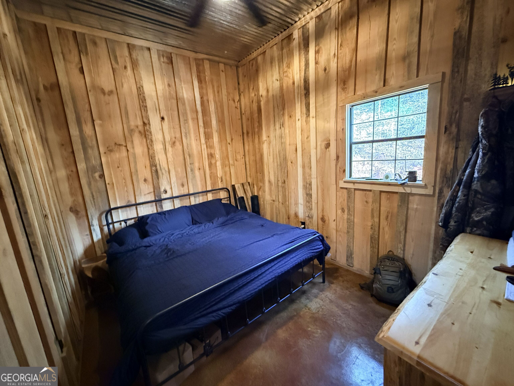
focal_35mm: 14
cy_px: 193
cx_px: 257
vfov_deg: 85.7
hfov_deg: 102.1
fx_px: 208
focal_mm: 2.22
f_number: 2.2
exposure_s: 1/40
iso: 1600
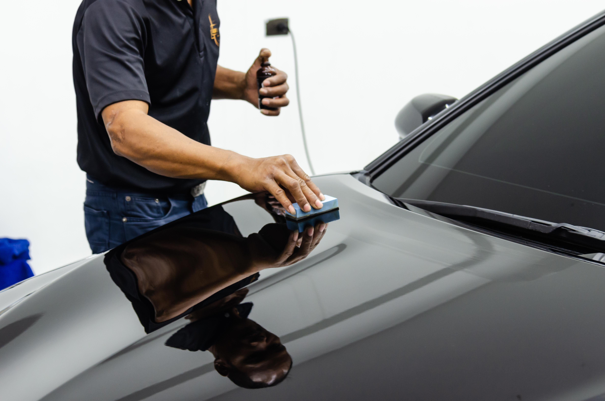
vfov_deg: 18.1
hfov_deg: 27.0
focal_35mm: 75
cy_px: 200
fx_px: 1258
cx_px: 302
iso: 800
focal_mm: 50
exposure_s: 1/50
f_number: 4
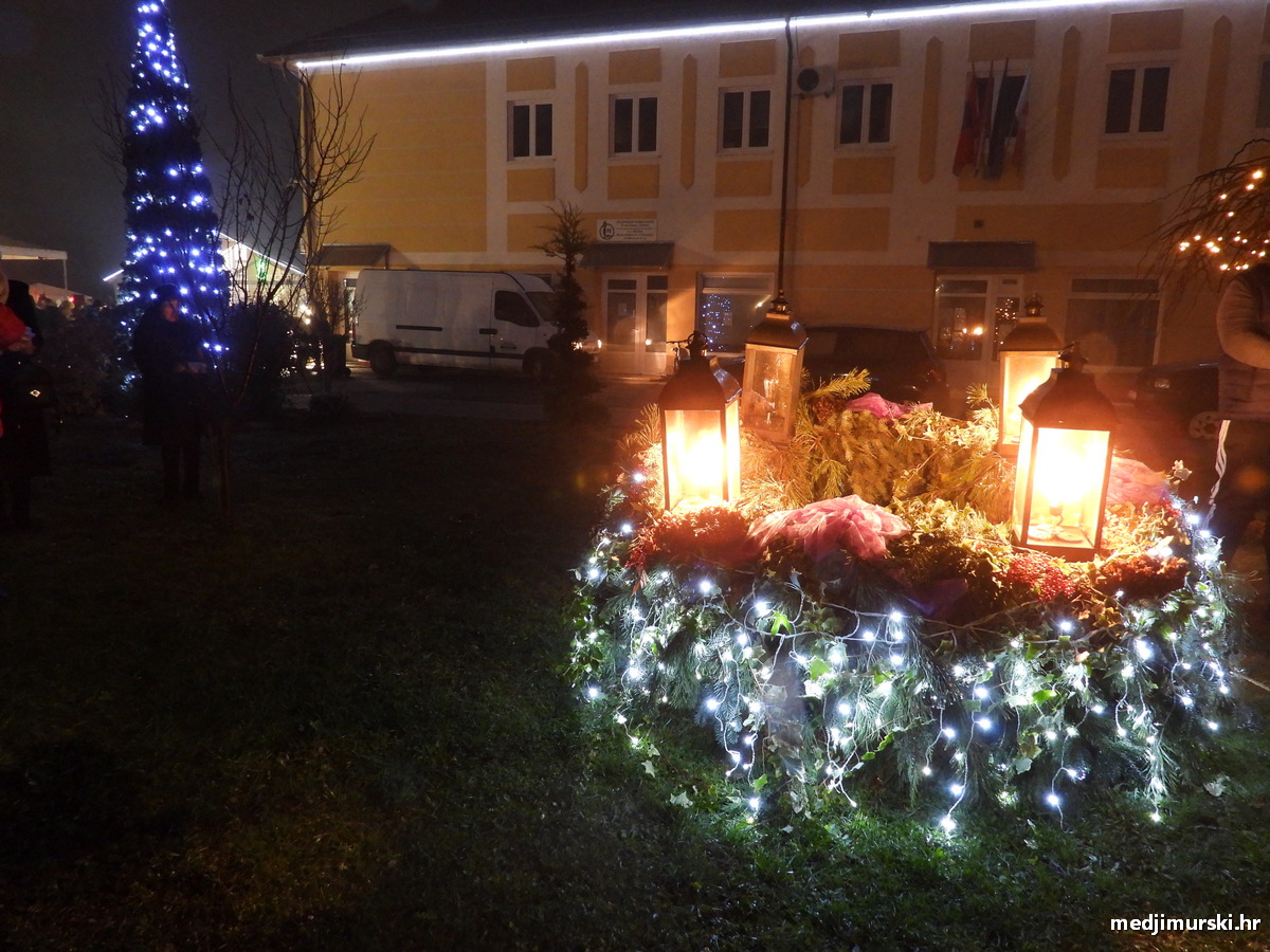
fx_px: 881
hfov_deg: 71.6
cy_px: 476
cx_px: 635
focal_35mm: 24
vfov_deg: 56.8
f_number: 2.8
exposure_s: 1/8
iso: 720
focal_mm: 4.3
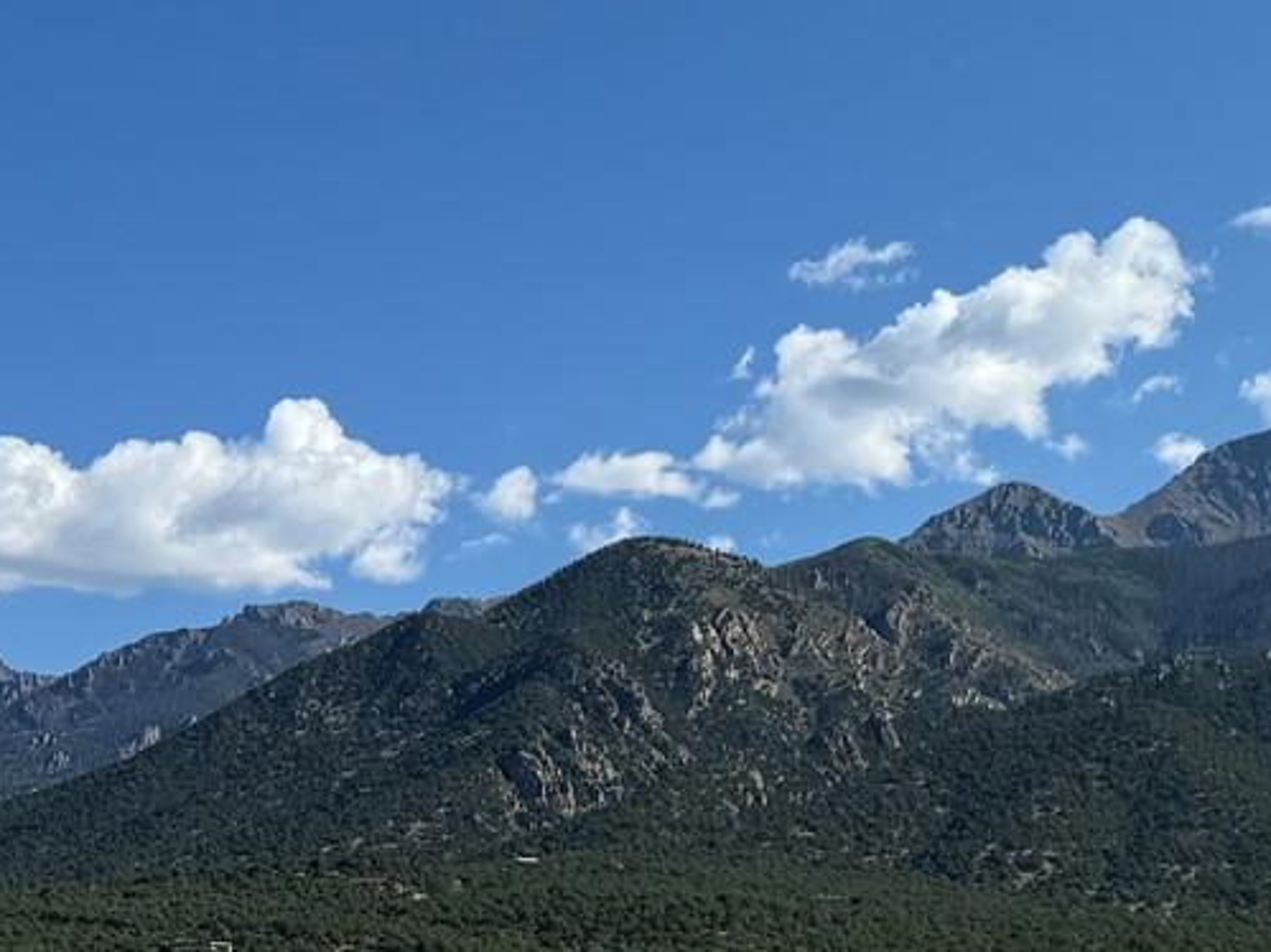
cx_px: 889
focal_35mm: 77
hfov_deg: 25.2
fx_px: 2827
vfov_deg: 18.5
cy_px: 995
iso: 80
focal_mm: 6.76
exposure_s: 1/4310
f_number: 1.78
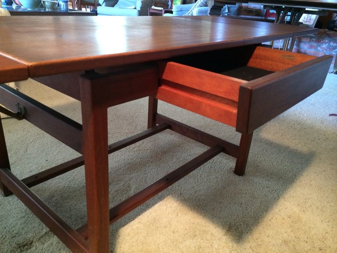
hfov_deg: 60.0
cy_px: 126
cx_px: 168
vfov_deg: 46.8
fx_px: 292
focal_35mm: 30
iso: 320
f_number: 2.2
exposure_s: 1/17
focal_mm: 4.12
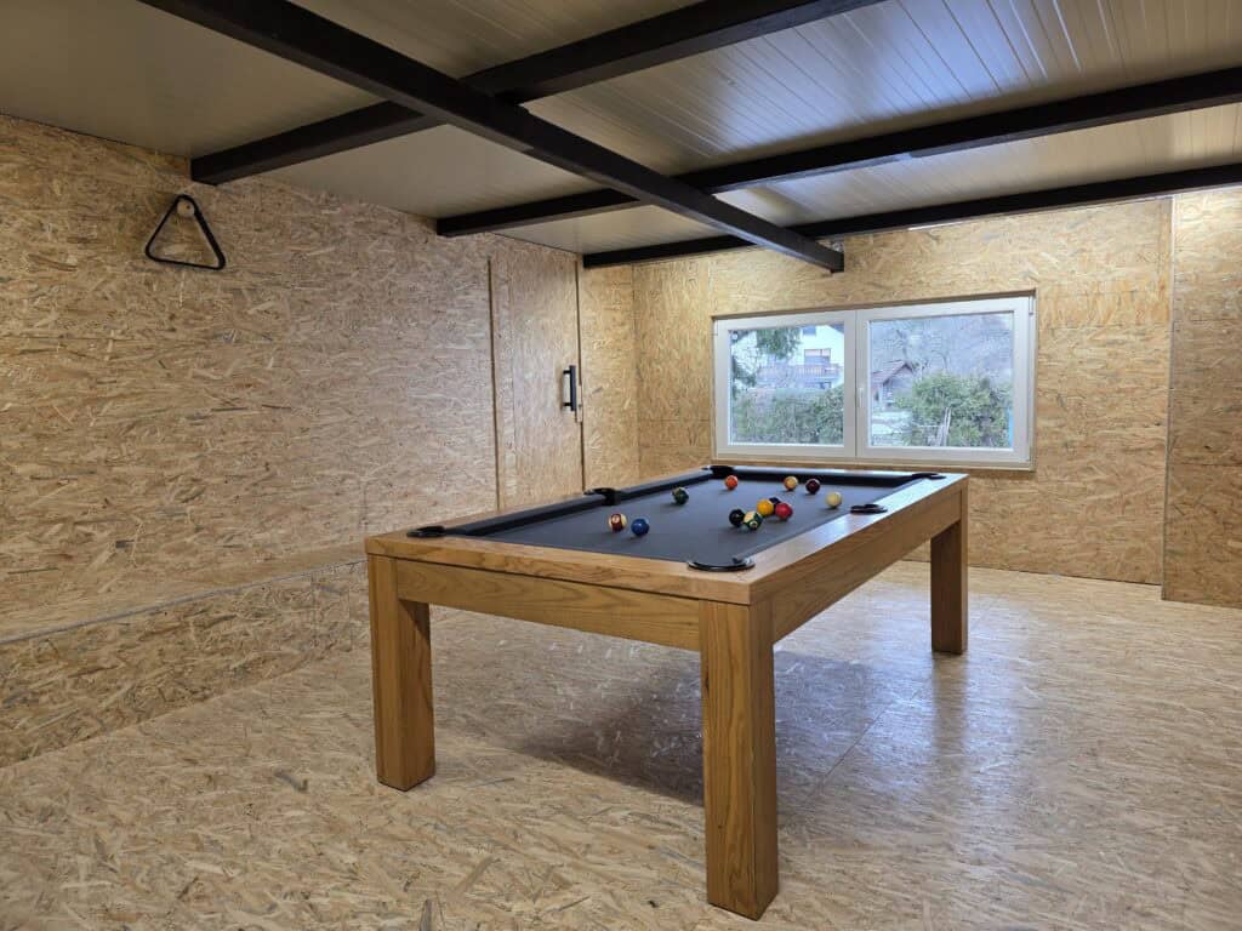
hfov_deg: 73.9
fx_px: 825
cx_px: 621
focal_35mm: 23
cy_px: 466
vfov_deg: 58.9
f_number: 1.7
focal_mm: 6.3
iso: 64
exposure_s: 1/100
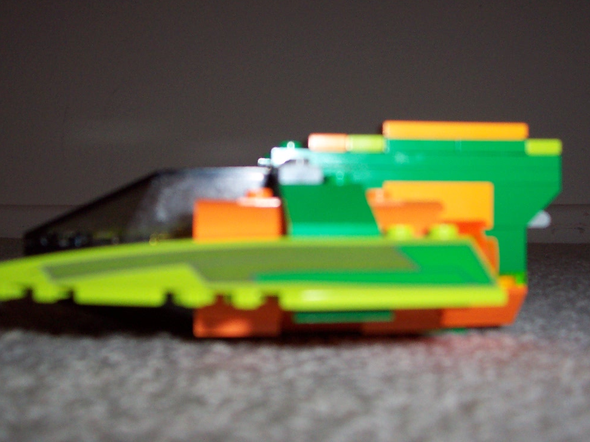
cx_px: 242
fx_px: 767
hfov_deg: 41.9
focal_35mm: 45
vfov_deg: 32.2
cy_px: 214
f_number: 2.8
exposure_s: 1/60
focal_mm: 5.6
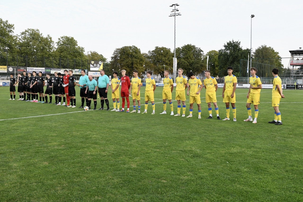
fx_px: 269
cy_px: 101
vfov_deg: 41.1
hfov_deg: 58.7
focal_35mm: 32
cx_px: 152
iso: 2000
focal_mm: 32
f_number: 4.5
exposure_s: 1/1600
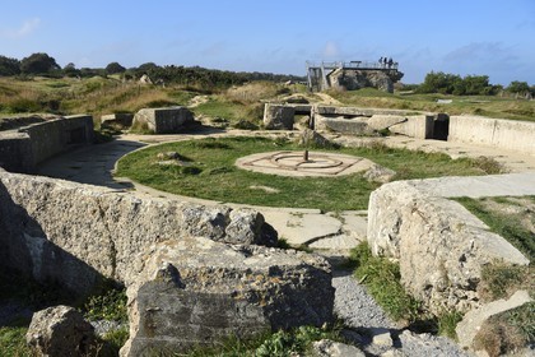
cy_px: 178
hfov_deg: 61.9
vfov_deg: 43.6
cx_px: 268
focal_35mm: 30
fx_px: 446
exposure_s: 1/250
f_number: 11
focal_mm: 30
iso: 200
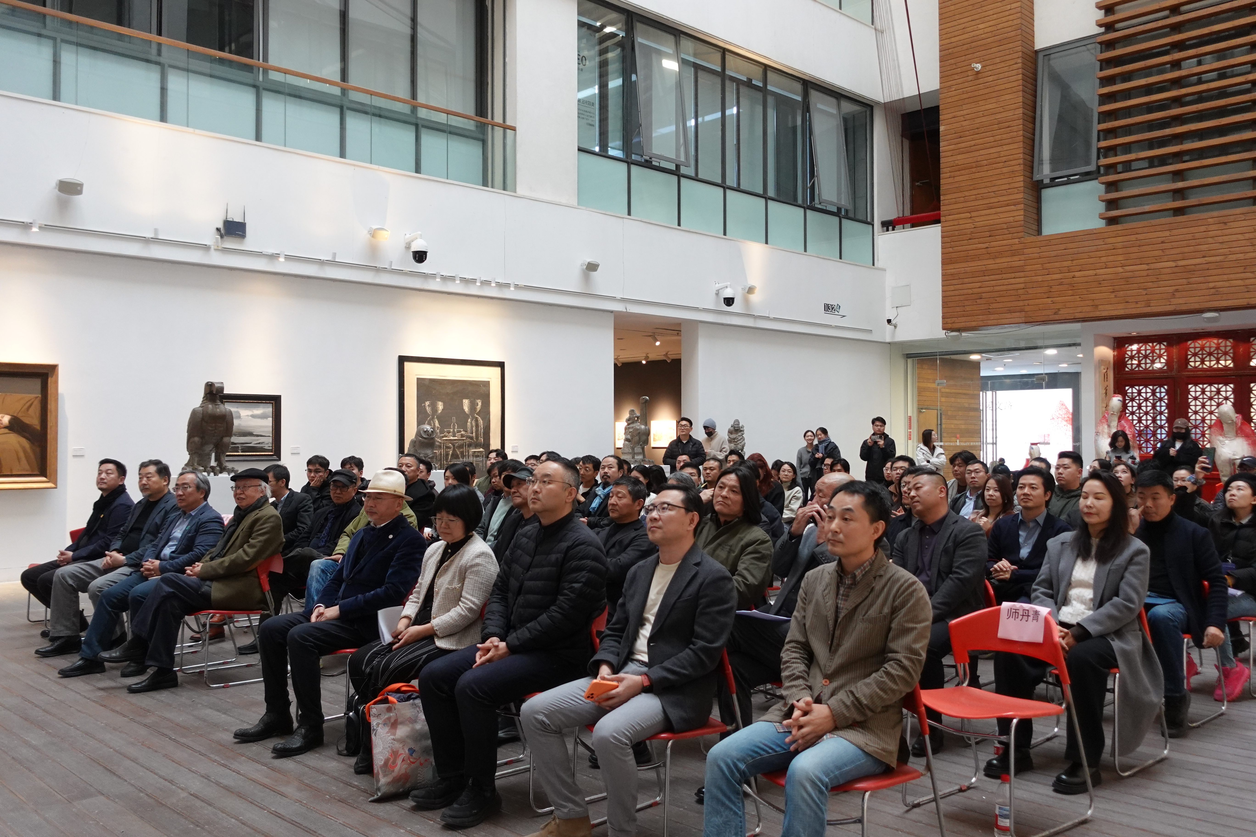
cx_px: 628
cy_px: 418
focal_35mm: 31
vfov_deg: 42.3
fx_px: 1081
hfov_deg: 60.3
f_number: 2.5
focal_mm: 11.92
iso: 800
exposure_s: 1/60
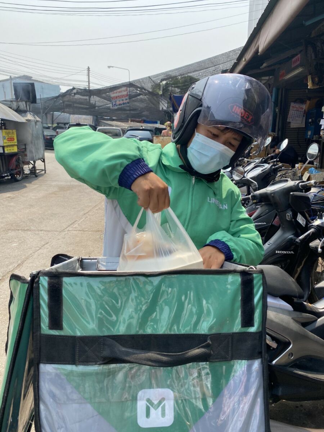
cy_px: 216
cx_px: 162
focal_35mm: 26
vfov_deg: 67.3
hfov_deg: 53.1
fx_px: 324
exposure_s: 1/1218
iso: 32
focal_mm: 4.25
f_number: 1.8
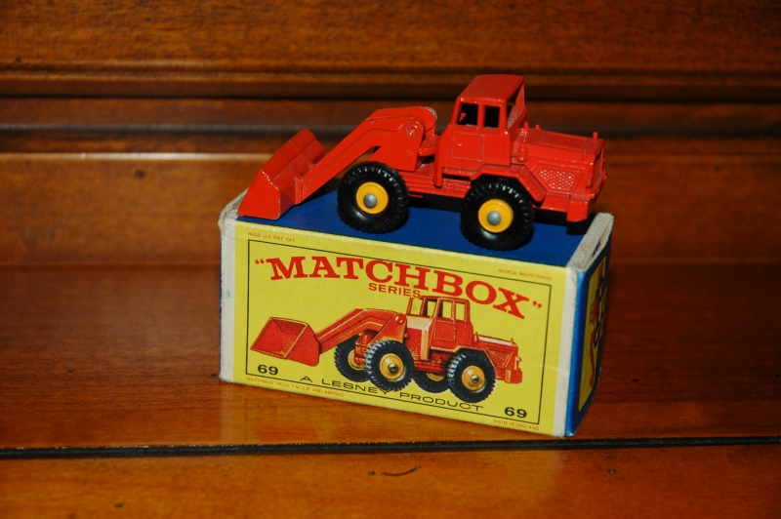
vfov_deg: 13.0
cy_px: 260
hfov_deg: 19.5
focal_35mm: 105
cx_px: 390
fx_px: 2276
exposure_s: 1/125
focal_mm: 70
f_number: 5.6
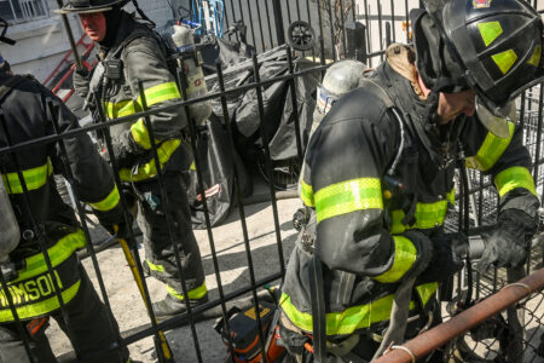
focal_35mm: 40
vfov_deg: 33.4
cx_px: 297
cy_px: 194
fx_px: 604
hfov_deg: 48.4
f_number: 8
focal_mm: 30
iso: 400
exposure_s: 1/640
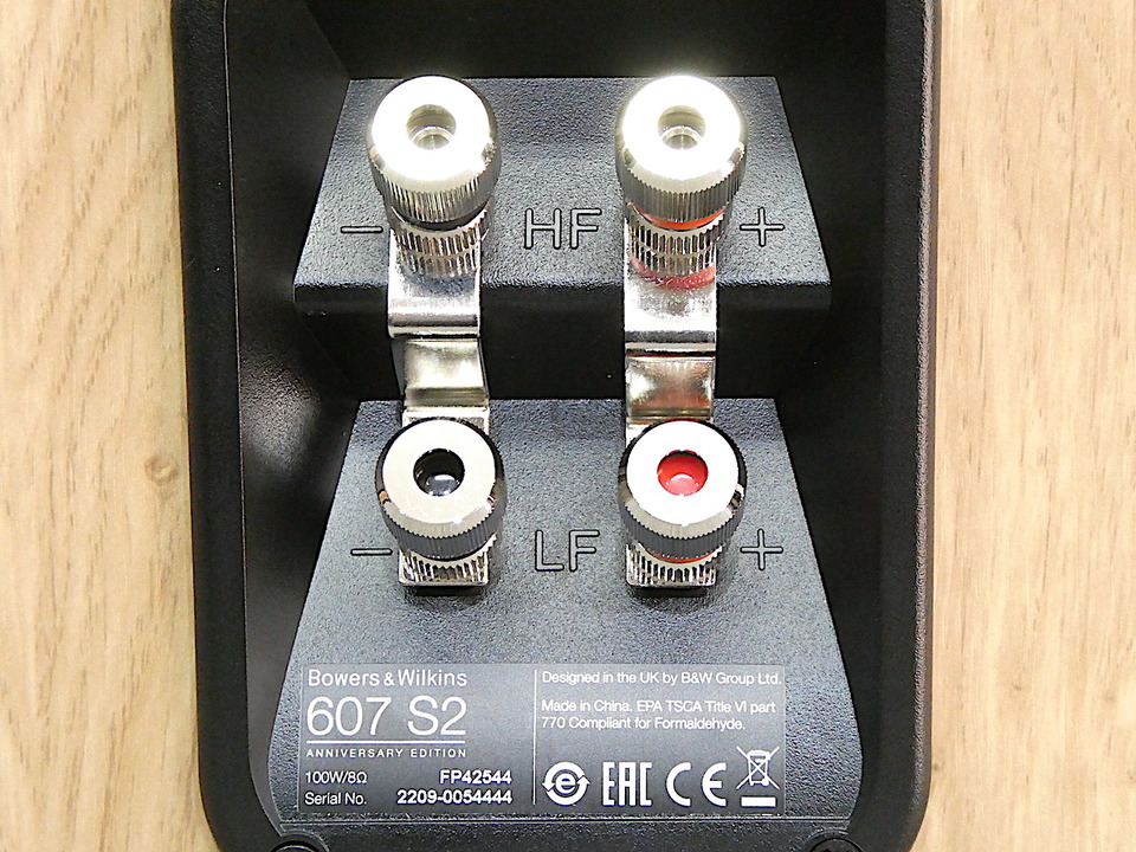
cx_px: 568
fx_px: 2954
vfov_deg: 16.4
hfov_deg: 21.8
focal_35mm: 90
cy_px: 426
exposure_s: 1/30
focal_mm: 16.1
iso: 1600
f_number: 4.9
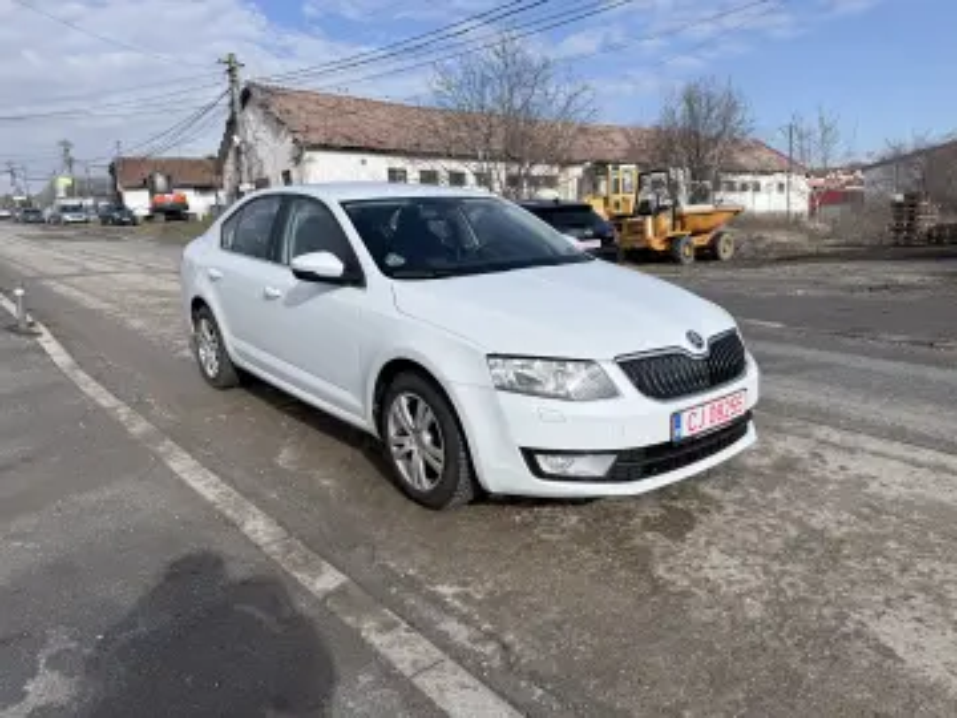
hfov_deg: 71.6
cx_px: 478
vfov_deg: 56.8
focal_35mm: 24
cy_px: 359
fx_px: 664
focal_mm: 6.76
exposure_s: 1/6173
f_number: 1.78
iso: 80
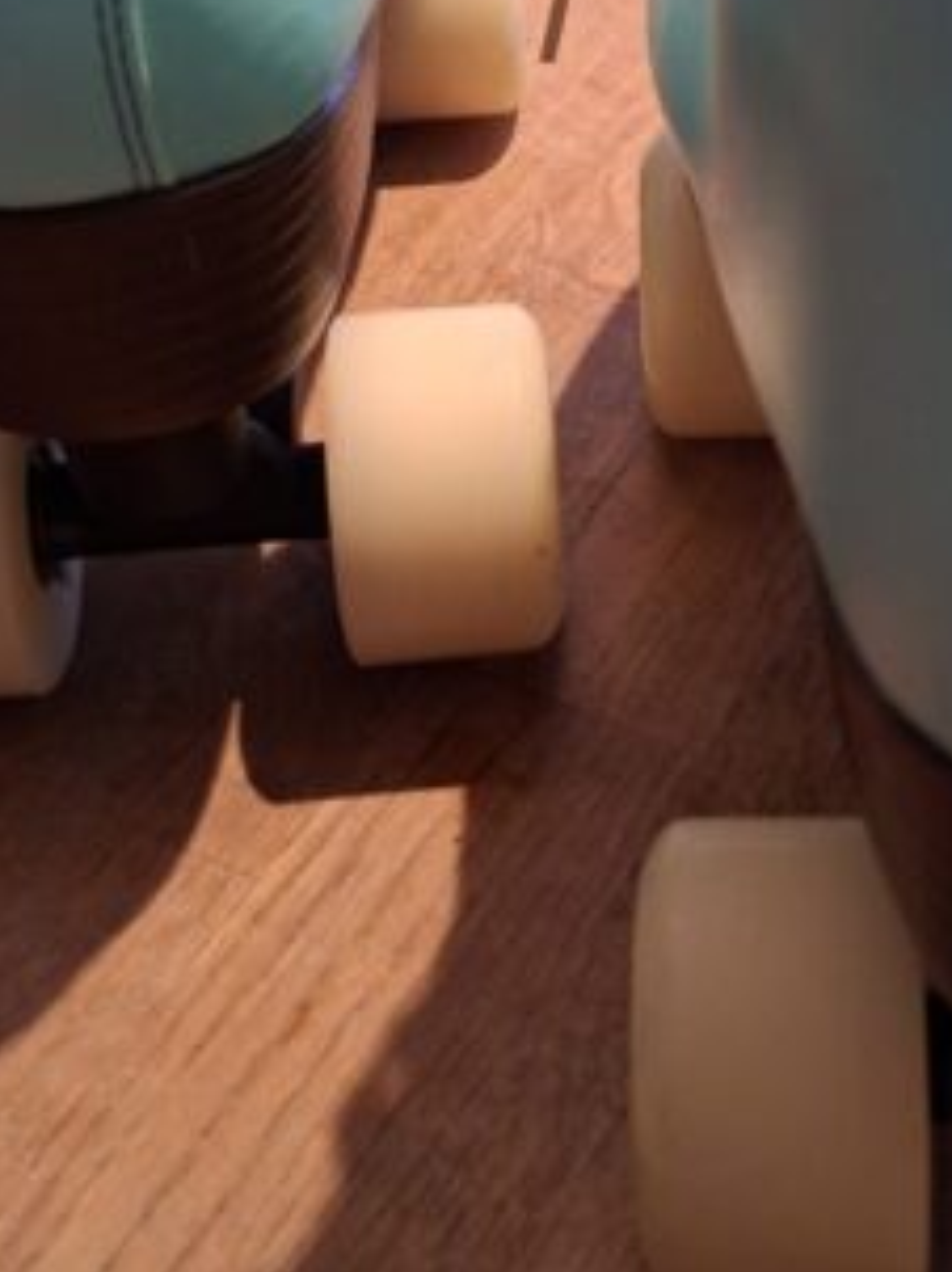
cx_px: 678
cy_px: 270
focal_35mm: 61
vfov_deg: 31.0
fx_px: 2240
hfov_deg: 23.8
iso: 500
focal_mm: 5.54
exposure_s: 1/25
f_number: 1.8
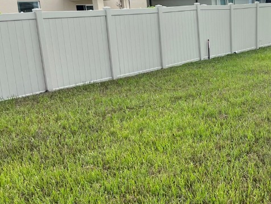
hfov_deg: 31.9
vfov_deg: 26.1
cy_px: 95
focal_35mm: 56
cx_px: 264
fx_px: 439
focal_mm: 5.1
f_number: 1.6
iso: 50
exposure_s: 1/1923
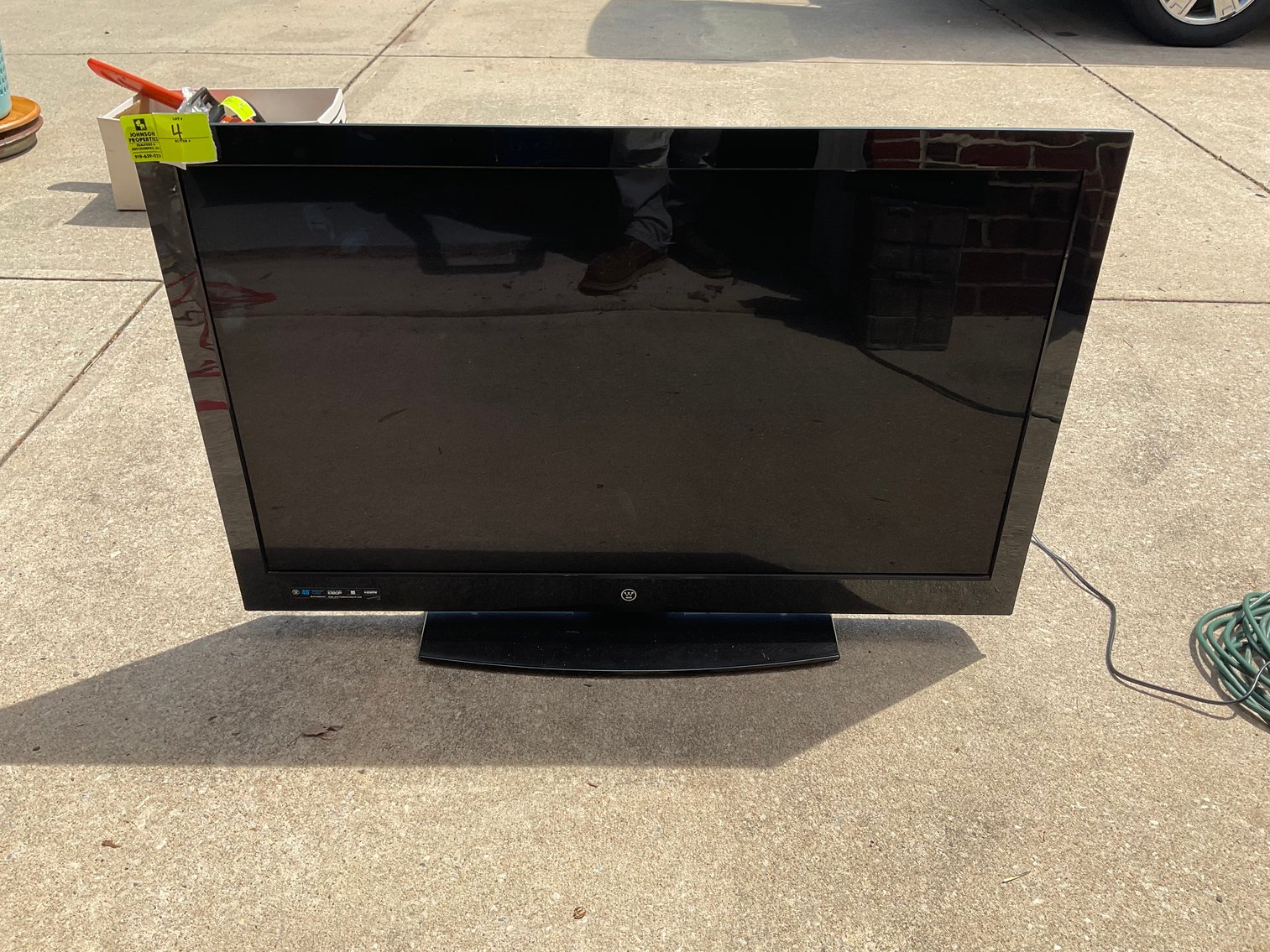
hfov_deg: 61.7
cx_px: 635
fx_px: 1064
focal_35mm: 29
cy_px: 476
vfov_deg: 48.2
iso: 16
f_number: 1.8
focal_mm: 3
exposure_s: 1/1035
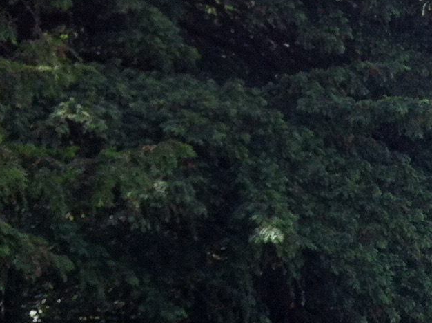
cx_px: 701
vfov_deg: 10.2
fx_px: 1806
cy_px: 174
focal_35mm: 145
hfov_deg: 12.7
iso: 80
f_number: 2.8
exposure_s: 1/318
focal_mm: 3.85
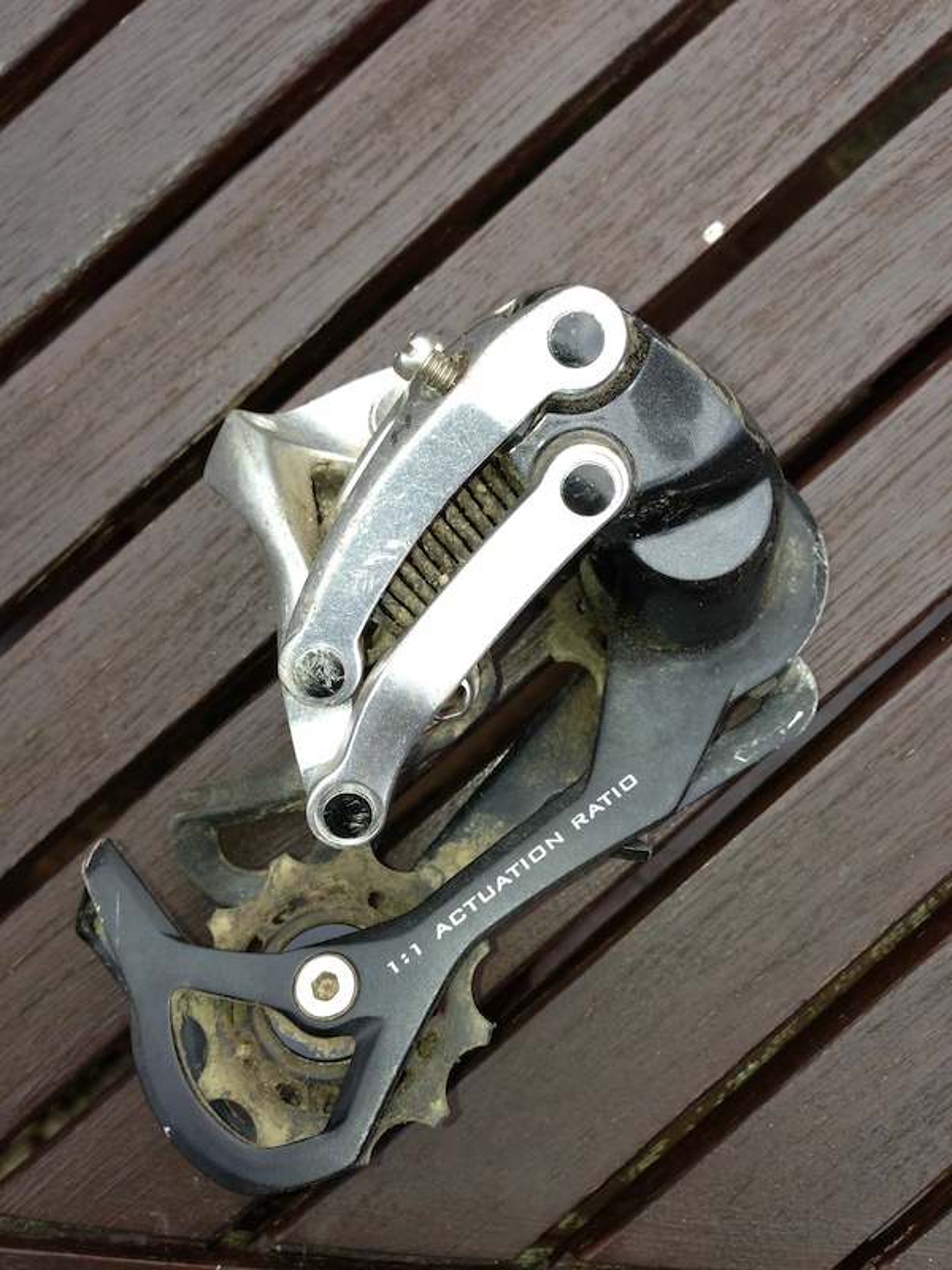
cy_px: 635
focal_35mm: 33
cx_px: 476
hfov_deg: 42.9
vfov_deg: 55.4
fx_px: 1210
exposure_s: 1/120
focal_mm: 4.13
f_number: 2.4
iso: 50
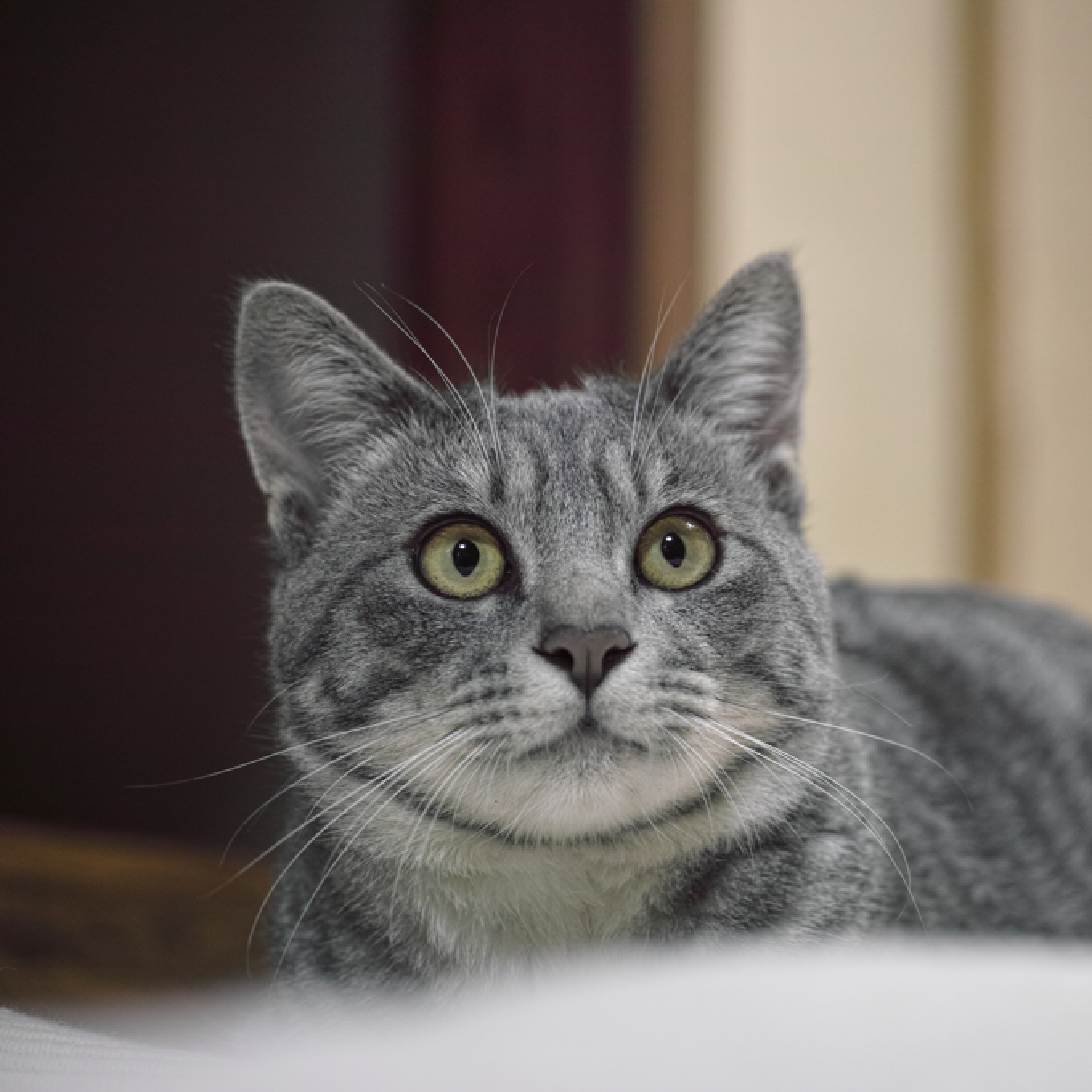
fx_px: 3426
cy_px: 546
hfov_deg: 18.0
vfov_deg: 18.1
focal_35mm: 96
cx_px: 777
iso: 320
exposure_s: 1/15
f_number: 2.8
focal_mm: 50
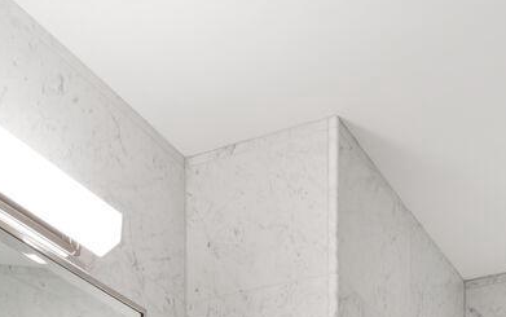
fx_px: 1118
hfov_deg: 25.5
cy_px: 739
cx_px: 215
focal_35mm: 81
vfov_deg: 12.8
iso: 200
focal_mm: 18
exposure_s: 1/2
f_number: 8
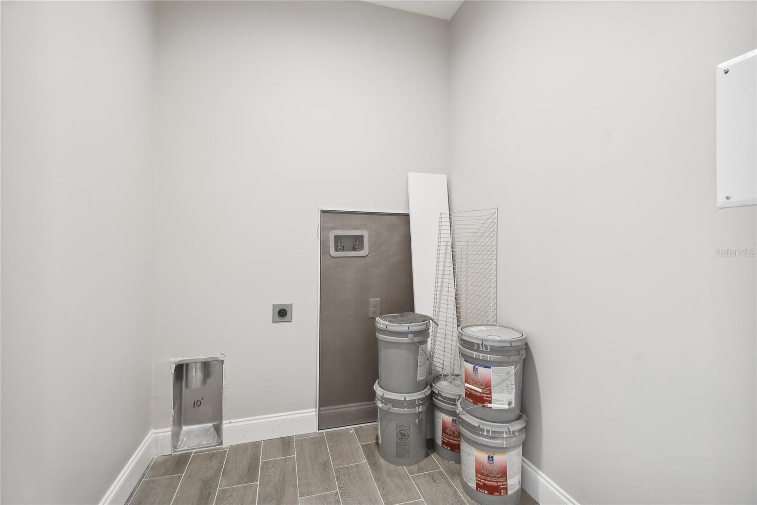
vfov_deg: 77.3
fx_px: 315
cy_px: 252
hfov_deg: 100.4
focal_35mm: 15
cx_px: 378
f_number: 7.1
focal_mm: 10
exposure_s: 1/6
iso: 100
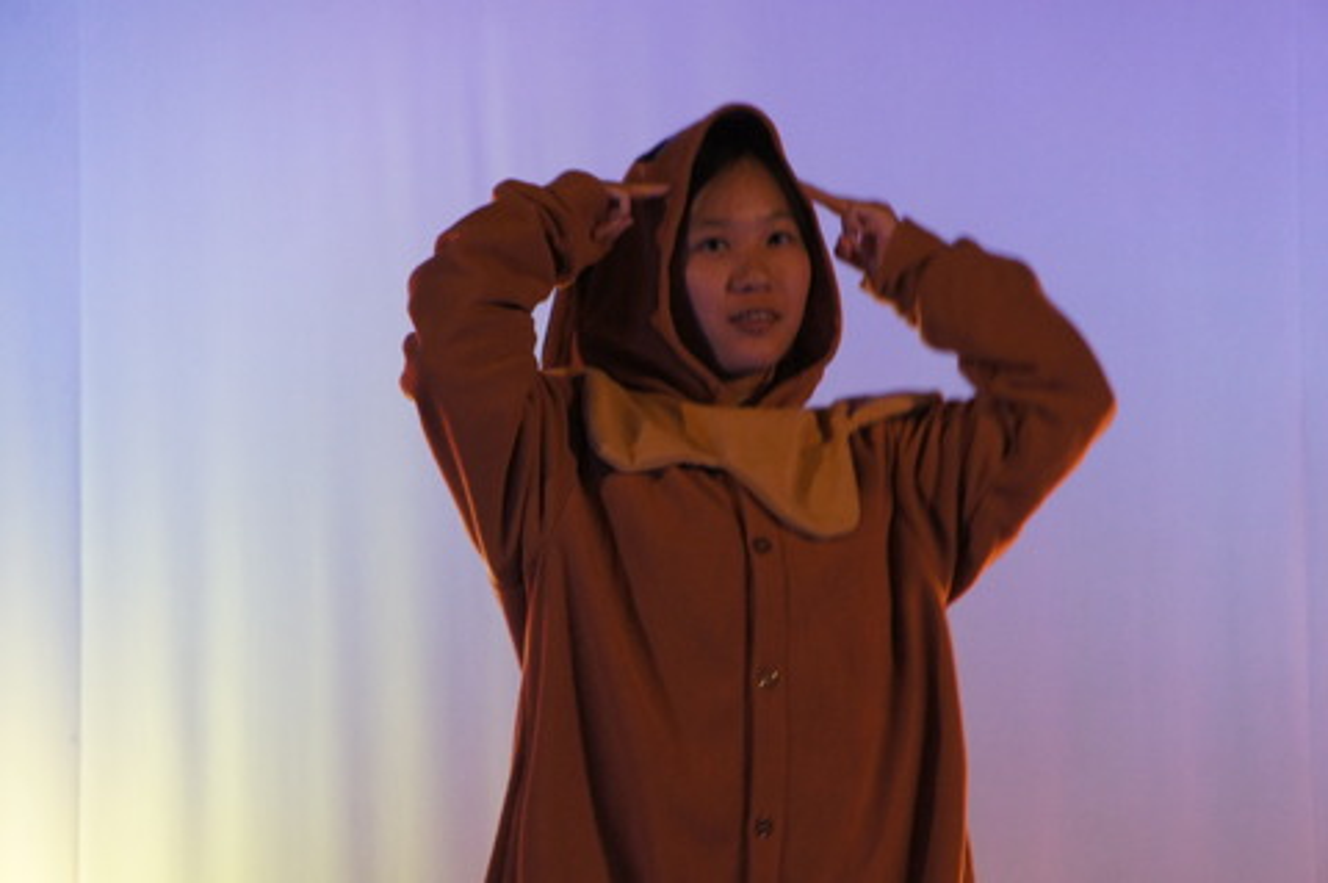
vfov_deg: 5.7
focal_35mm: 238
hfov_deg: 8.6
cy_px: 442
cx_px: 664
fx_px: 8789
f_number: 6.3
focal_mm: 159
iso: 1600
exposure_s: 1/80
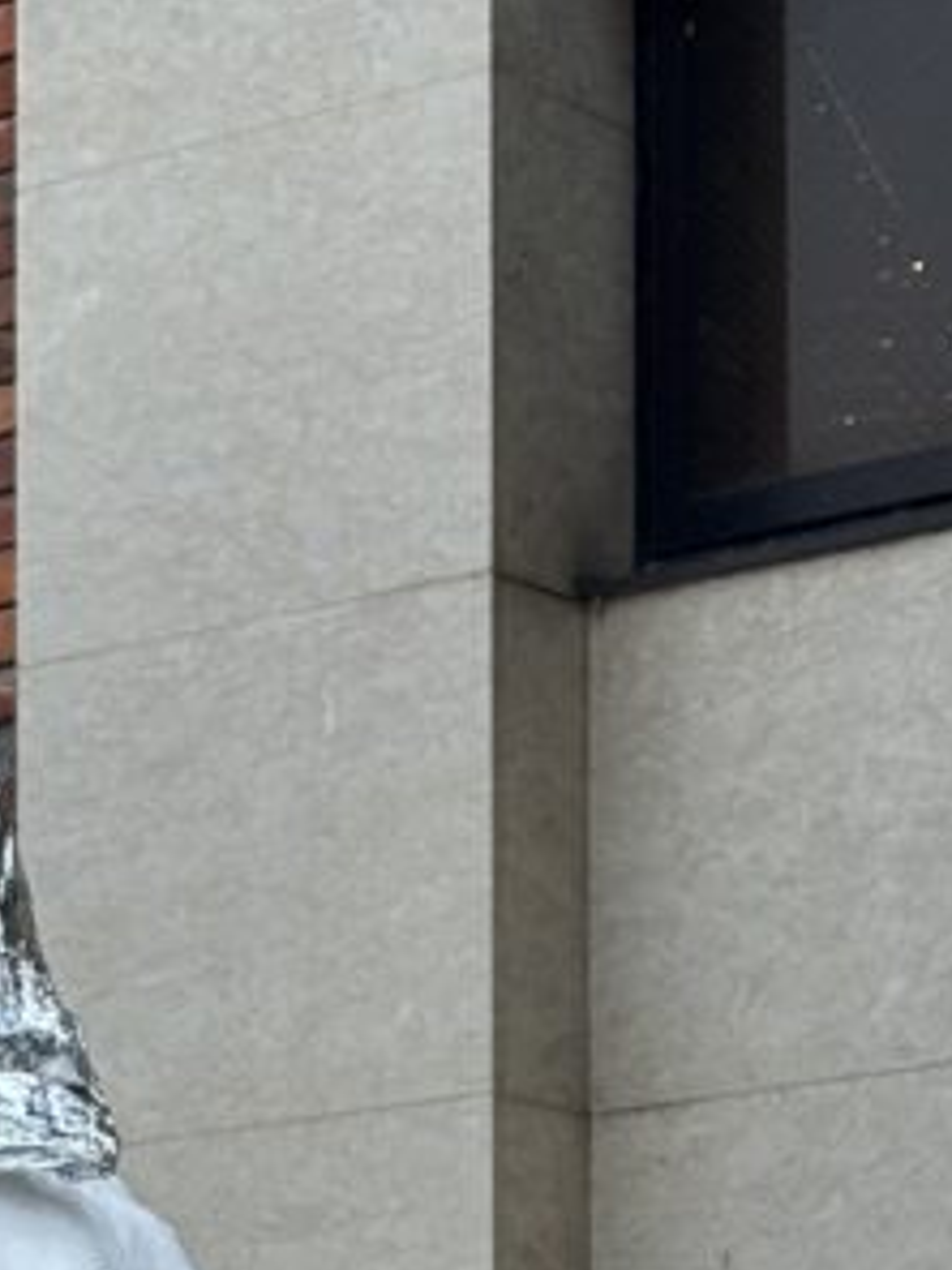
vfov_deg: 10.6
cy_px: 1832
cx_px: -193
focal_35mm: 180
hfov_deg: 8.2
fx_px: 6600
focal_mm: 5.96
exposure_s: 1/248
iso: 32
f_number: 1.6
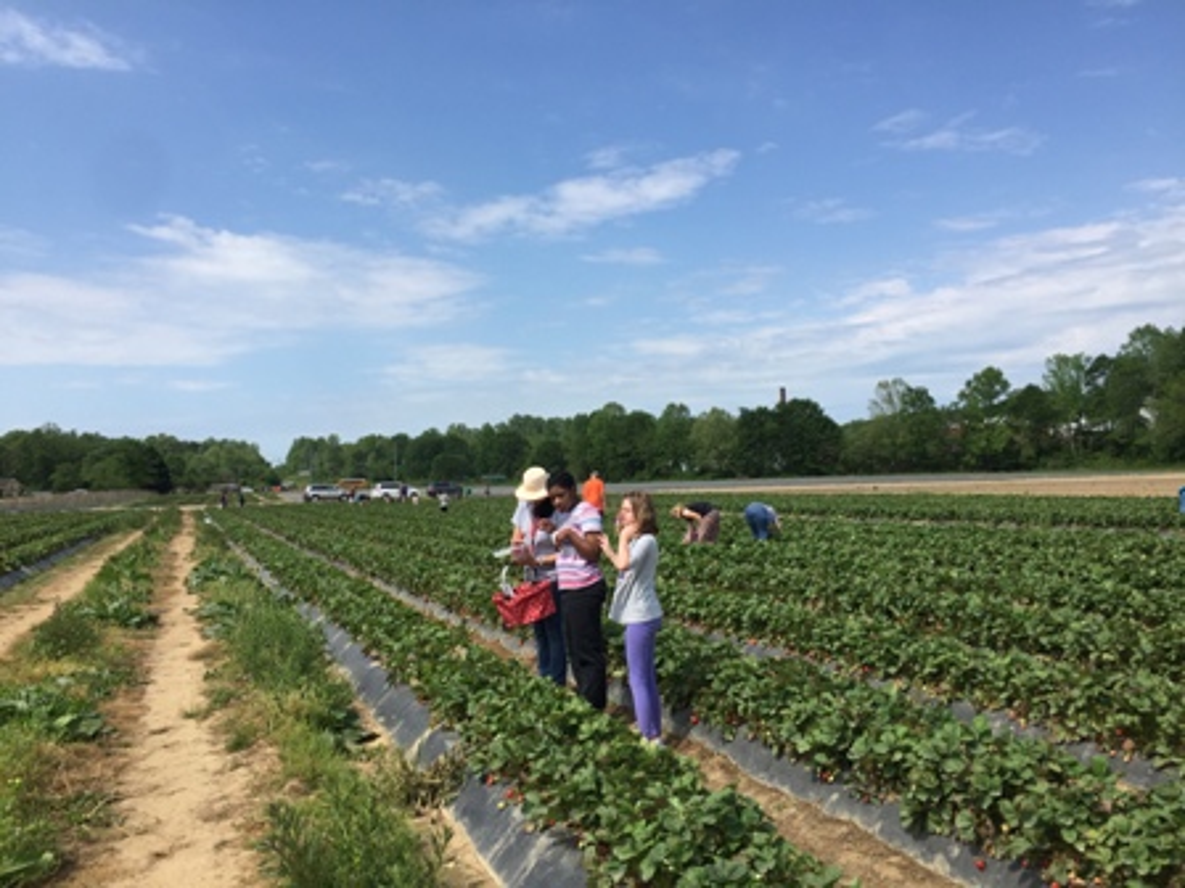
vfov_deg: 48.2
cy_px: 444
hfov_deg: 61.7
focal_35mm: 29
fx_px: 993
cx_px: 592
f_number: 2.2
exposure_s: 1/1980
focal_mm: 4.15
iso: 32
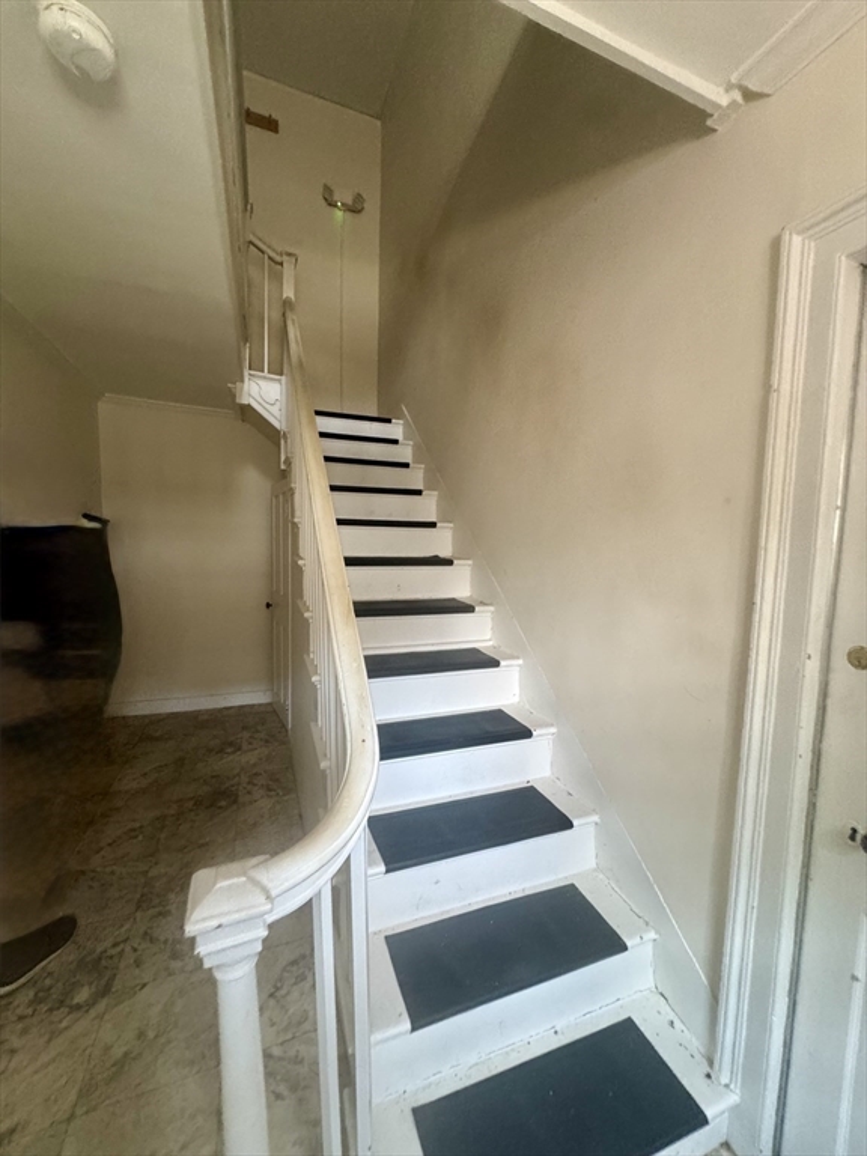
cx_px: 434
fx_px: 468
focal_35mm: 14
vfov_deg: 102.1
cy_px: 578
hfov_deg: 85.7
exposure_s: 1/60
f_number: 2.2
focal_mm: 2.22
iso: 250
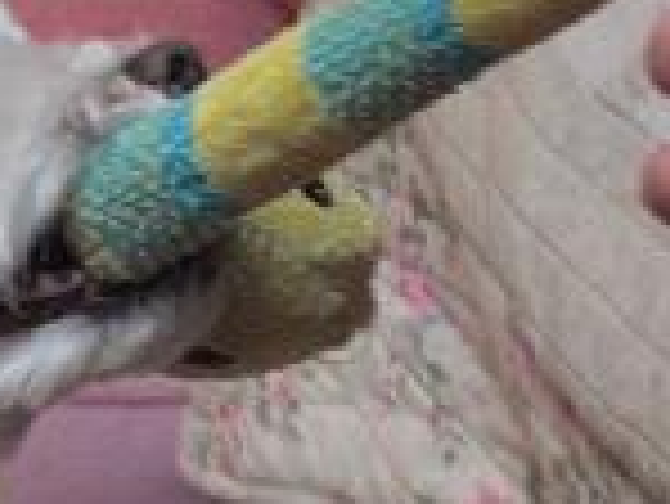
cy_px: 432
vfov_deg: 5.9
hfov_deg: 7.9
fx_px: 4843
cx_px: -76
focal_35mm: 250
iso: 800
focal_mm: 16.5
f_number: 5.2
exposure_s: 1/20
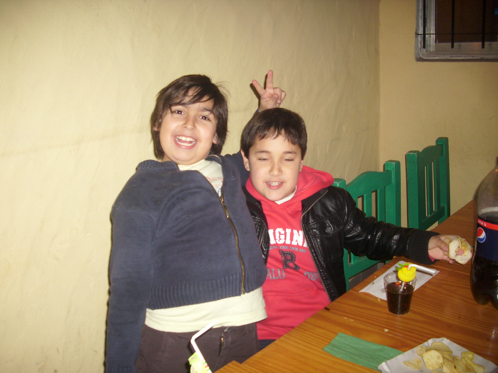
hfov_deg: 58.4
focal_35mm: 31
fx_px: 446
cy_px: 186
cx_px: 249
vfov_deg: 45.4
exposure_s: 1/30
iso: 100
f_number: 2.8
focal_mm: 6.2
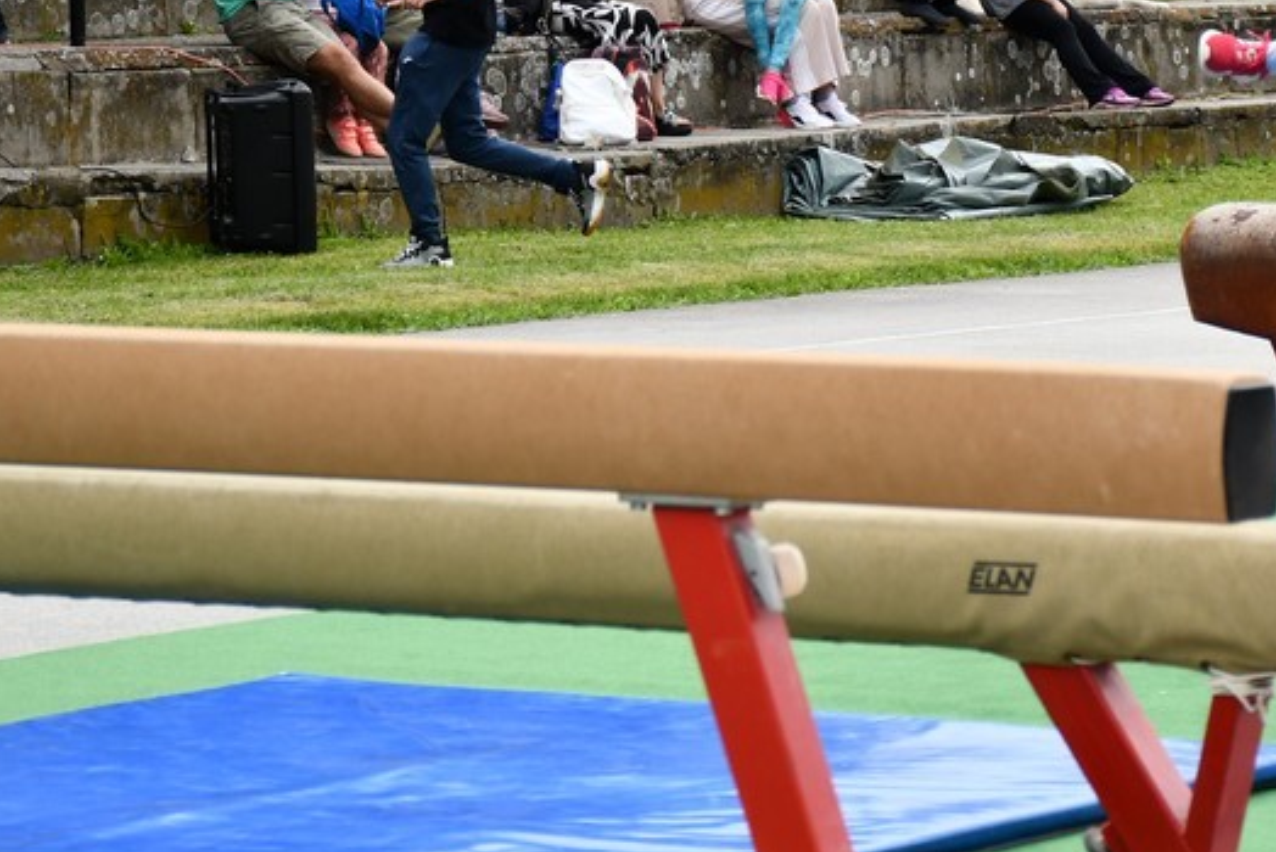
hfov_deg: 10.0
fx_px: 7270
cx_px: 760
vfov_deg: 6.7
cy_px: 101
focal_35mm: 205
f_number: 5.6
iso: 400
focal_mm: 70
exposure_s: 1/500
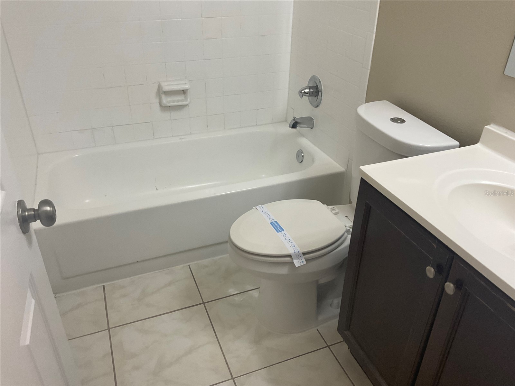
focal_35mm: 29
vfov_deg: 48.2
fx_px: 431
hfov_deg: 61.7
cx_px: 258
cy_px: 193
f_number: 1.8
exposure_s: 1/60
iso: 64
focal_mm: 3
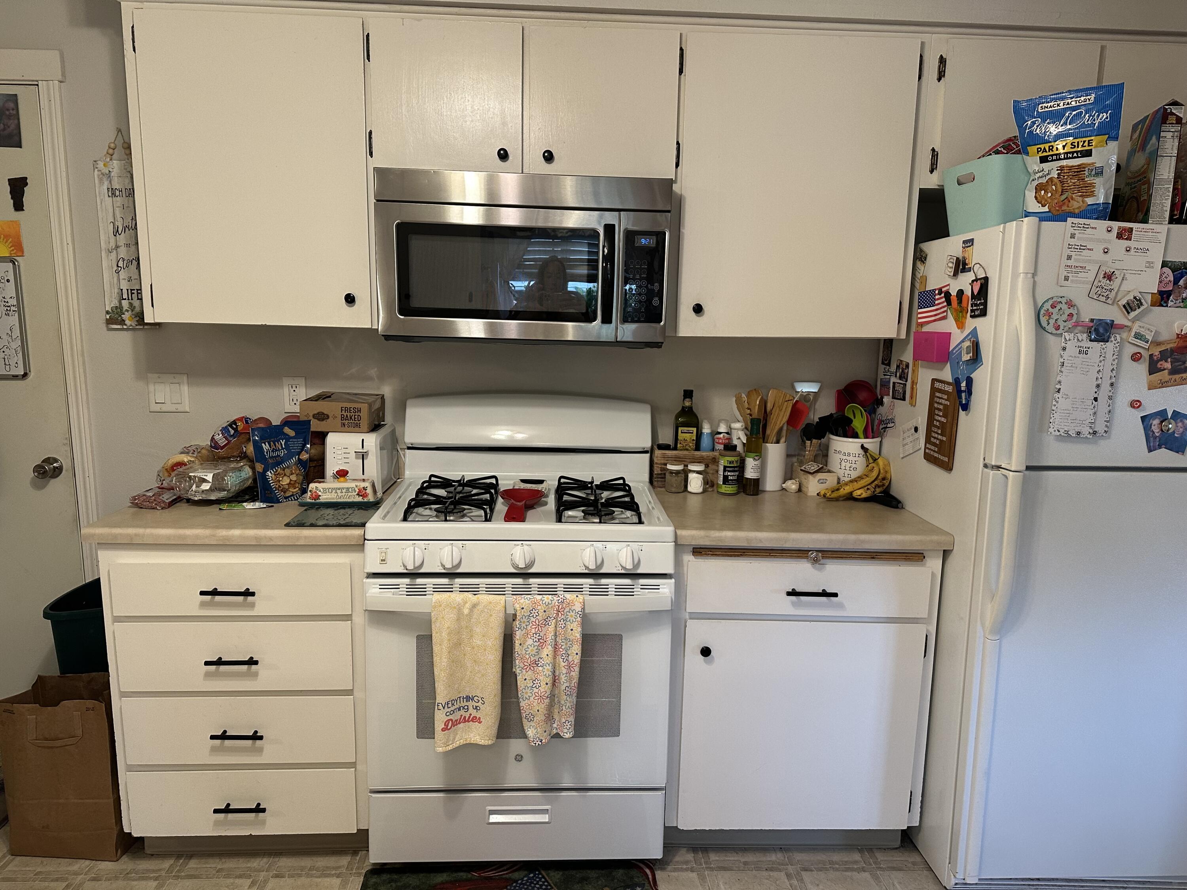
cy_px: 445
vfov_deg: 56.8
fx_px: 823
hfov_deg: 71.6
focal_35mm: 24
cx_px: 594
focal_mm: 6.86
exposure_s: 1/60
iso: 160
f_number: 1.78
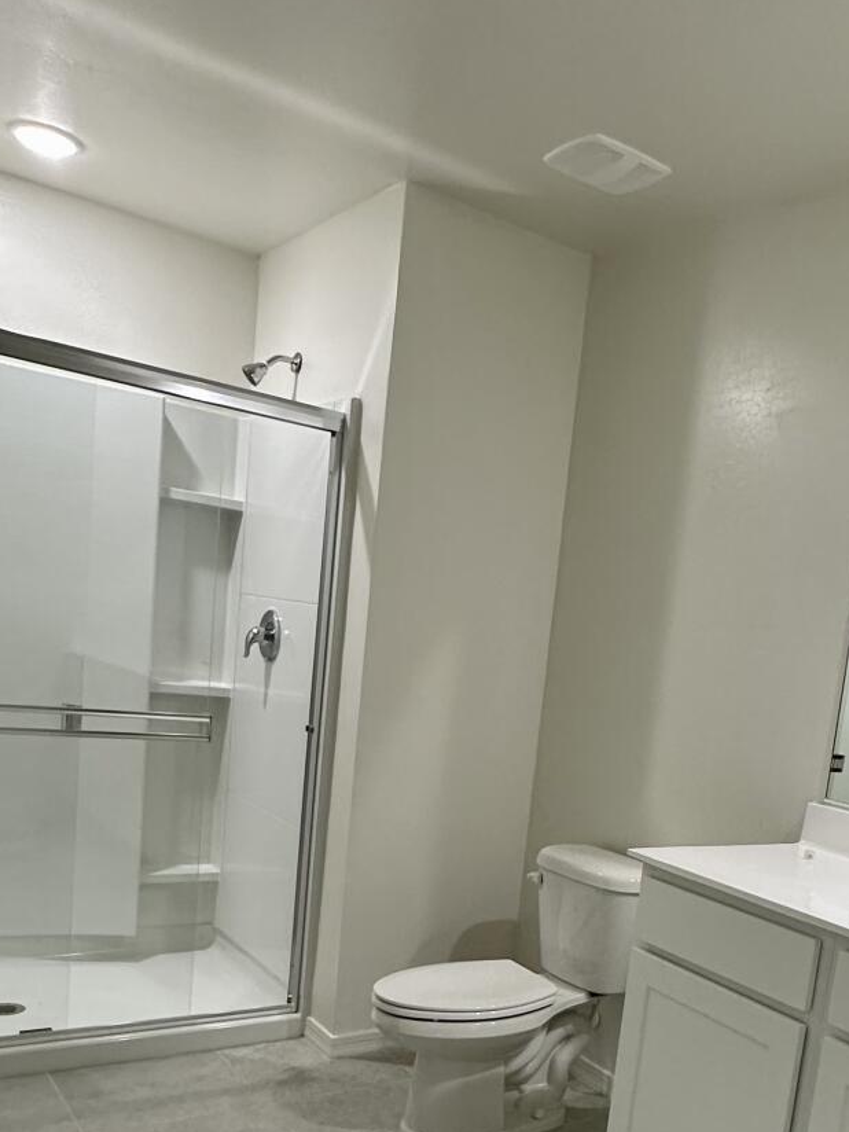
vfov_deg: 51.9
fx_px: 1112
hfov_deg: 40.4
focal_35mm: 34
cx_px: 657
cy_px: 830
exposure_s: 1/120
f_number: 2.2
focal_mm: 2.22
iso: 250
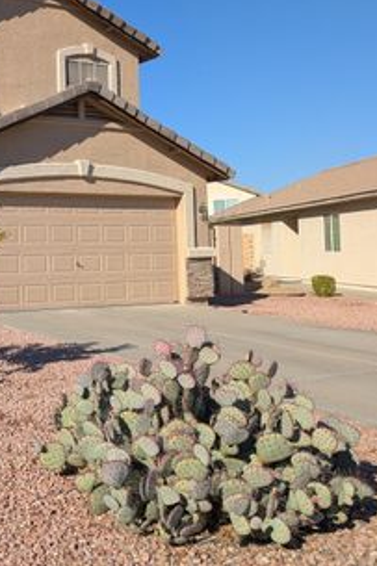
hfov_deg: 28.6
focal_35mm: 41
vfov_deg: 47.1
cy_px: 219
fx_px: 645
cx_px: -67
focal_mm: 6.9
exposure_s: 1/1458
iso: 21
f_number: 1.68
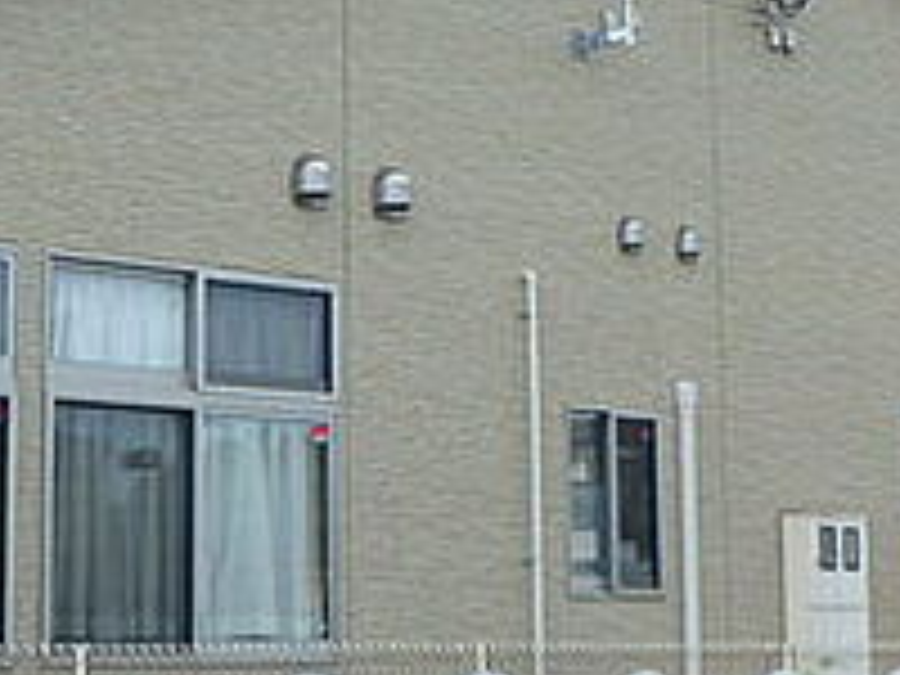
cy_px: 322
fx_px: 2496
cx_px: 369
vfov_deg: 15.4
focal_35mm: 96
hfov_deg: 20.4
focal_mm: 5.6
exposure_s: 1/400
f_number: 4.7
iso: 125
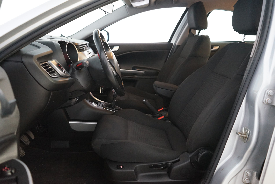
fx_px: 222
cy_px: 92
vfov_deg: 45.0
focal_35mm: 29
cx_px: 138
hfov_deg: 63.7
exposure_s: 1/10
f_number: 3.5
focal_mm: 29
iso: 4000
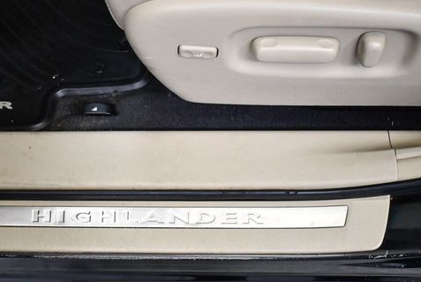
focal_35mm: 59
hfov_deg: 33.6
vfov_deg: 23.0
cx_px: 141
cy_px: 179
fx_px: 691
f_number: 3.8
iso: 3200
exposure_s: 1/125
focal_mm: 22
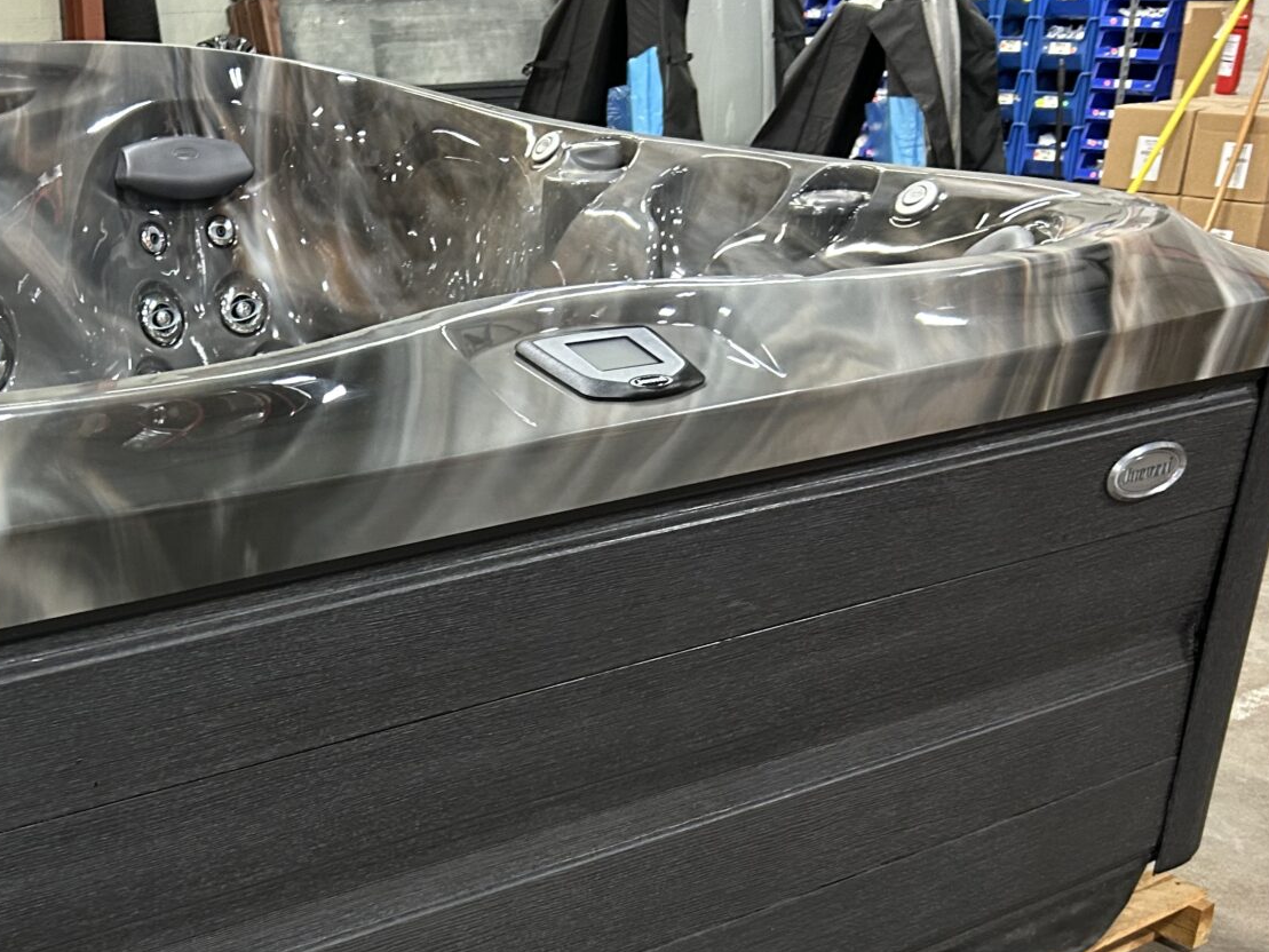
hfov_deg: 38.4
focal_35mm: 48
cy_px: 780
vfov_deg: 29.5
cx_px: 278
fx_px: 1760
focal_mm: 5.7
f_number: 1.5
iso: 400
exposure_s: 1/40
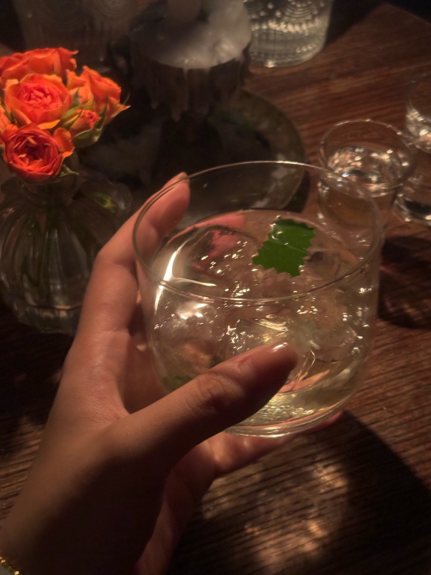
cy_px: 288
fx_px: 797
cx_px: 216
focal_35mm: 48
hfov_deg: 30.3
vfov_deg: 39.7
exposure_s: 1/18
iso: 800
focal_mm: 6.76
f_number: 1.78
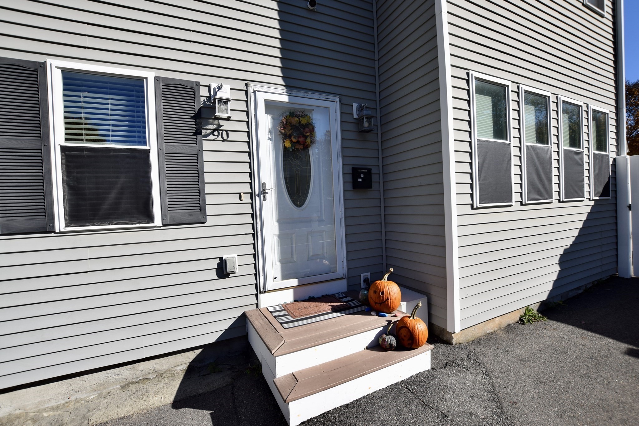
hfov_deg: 100.4
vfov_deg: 77.3
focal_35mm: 15
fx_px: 266
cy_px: 213
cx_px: 320
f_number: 10
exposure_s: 1/400
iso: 200
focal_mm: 10
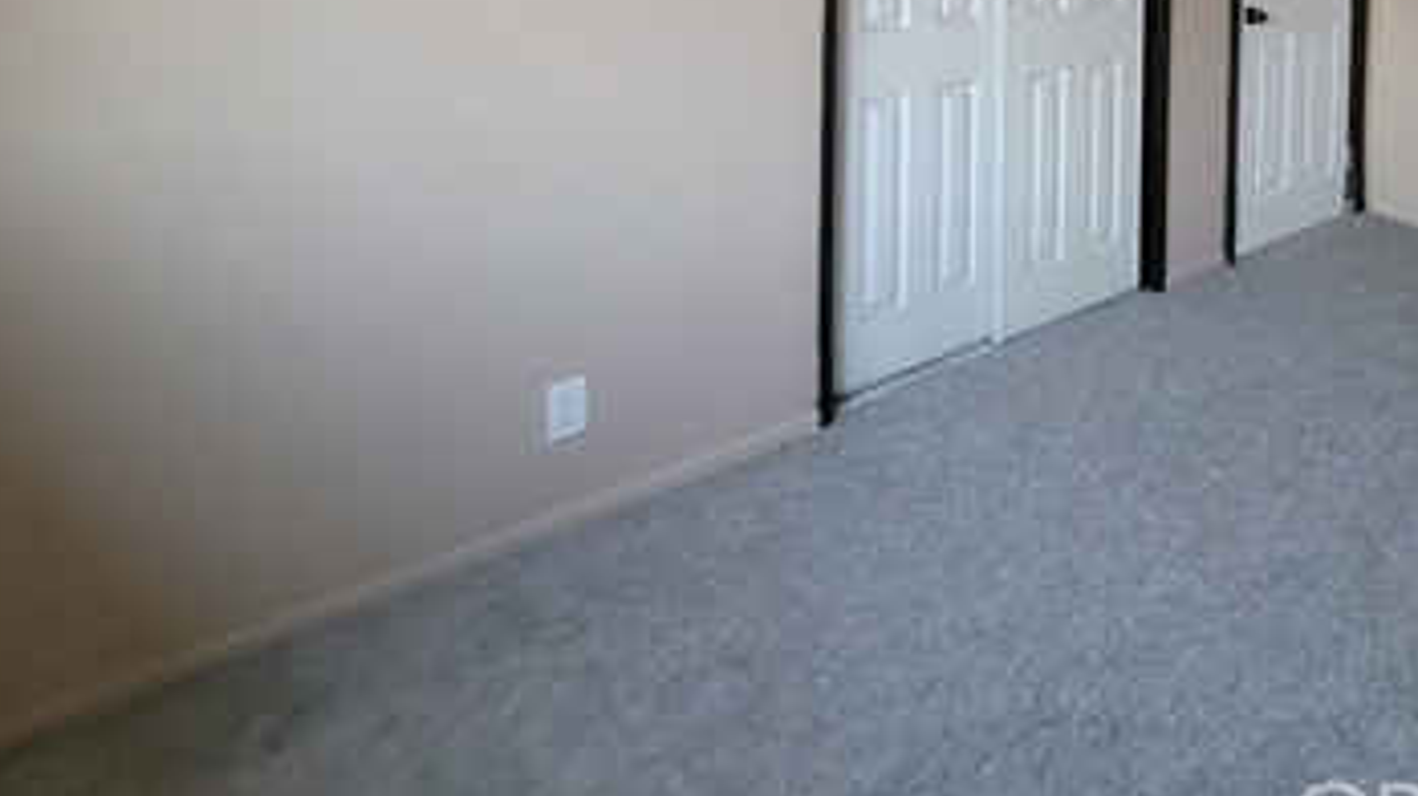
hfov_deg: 67.1
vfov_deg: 36.8
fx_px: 977
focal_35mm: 26
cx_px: 1073
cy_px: -97
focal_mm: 2.2
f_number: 2.2
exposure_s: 1/24
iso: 800
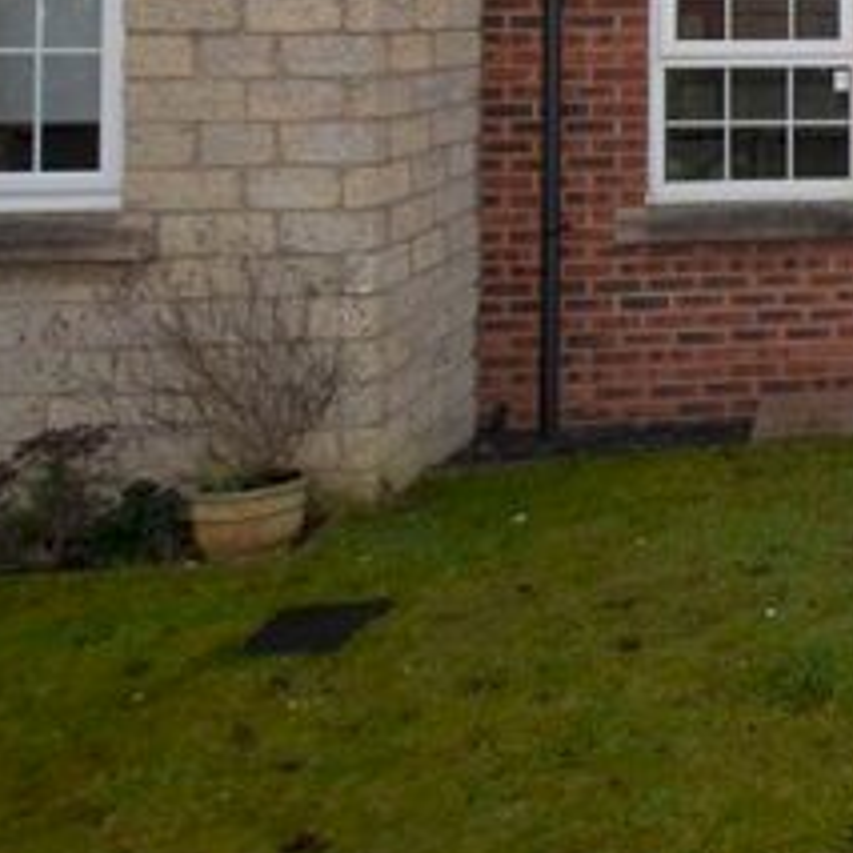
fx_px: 1171
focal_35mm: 42
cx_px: 1165
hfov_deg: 29.9
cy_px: -10
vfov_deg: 35.9
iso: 125
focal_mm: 10
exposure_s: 1/125
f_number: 5.6
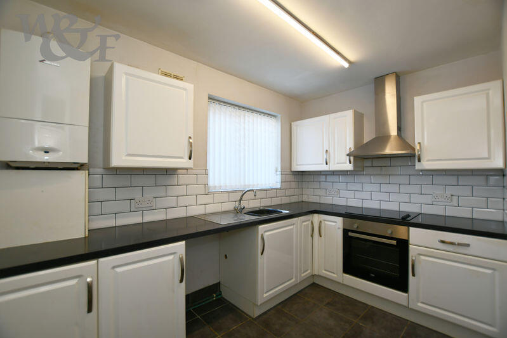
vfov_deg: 77.3
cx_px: 254
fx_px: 211
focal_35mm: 15
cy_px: 169
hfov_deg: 100.4
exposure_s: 1/60
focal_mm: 10
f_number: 4
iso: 200
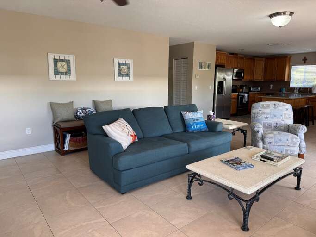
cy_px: 118
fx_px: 219
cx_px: 158
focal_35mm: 24
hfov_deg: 71.6
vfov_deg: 56.8
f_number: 1.78
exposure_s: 1/120
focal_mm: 6.76
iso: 125
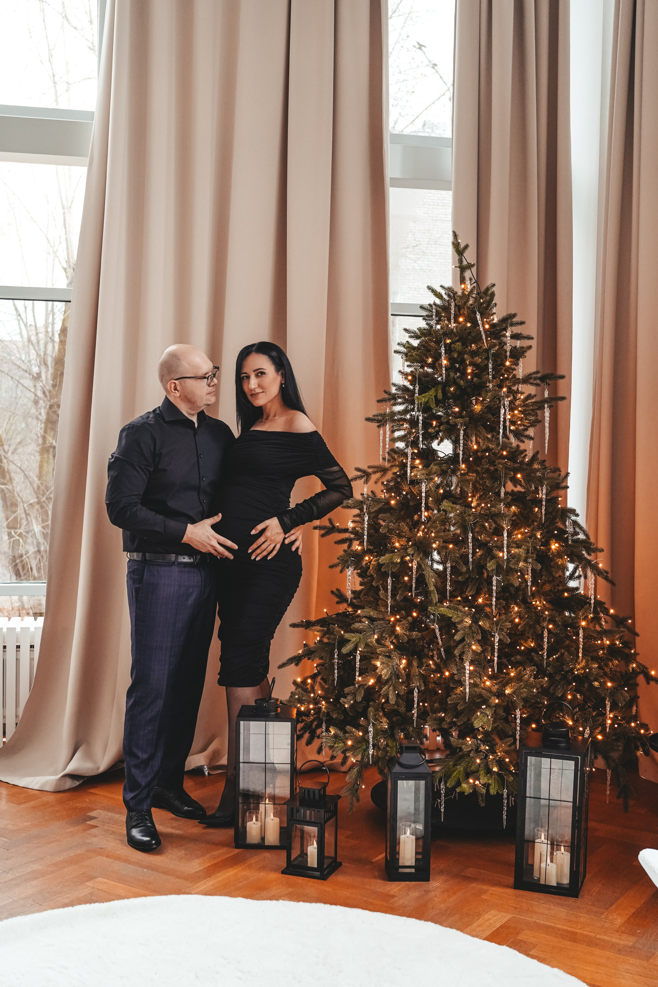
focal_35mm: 40
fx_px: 1097
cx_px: 329
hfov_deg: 33.4
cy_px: 494
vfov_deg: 48.5
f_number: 4.5
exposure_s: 1/125
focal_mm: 40
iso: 1600
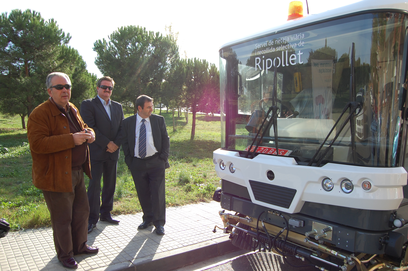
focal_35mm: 27
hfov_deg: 67.4
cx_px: 204
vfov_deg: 47.8
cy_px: 136
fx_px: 306
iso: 200
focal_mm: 18
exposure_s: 1/200
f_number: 7.1
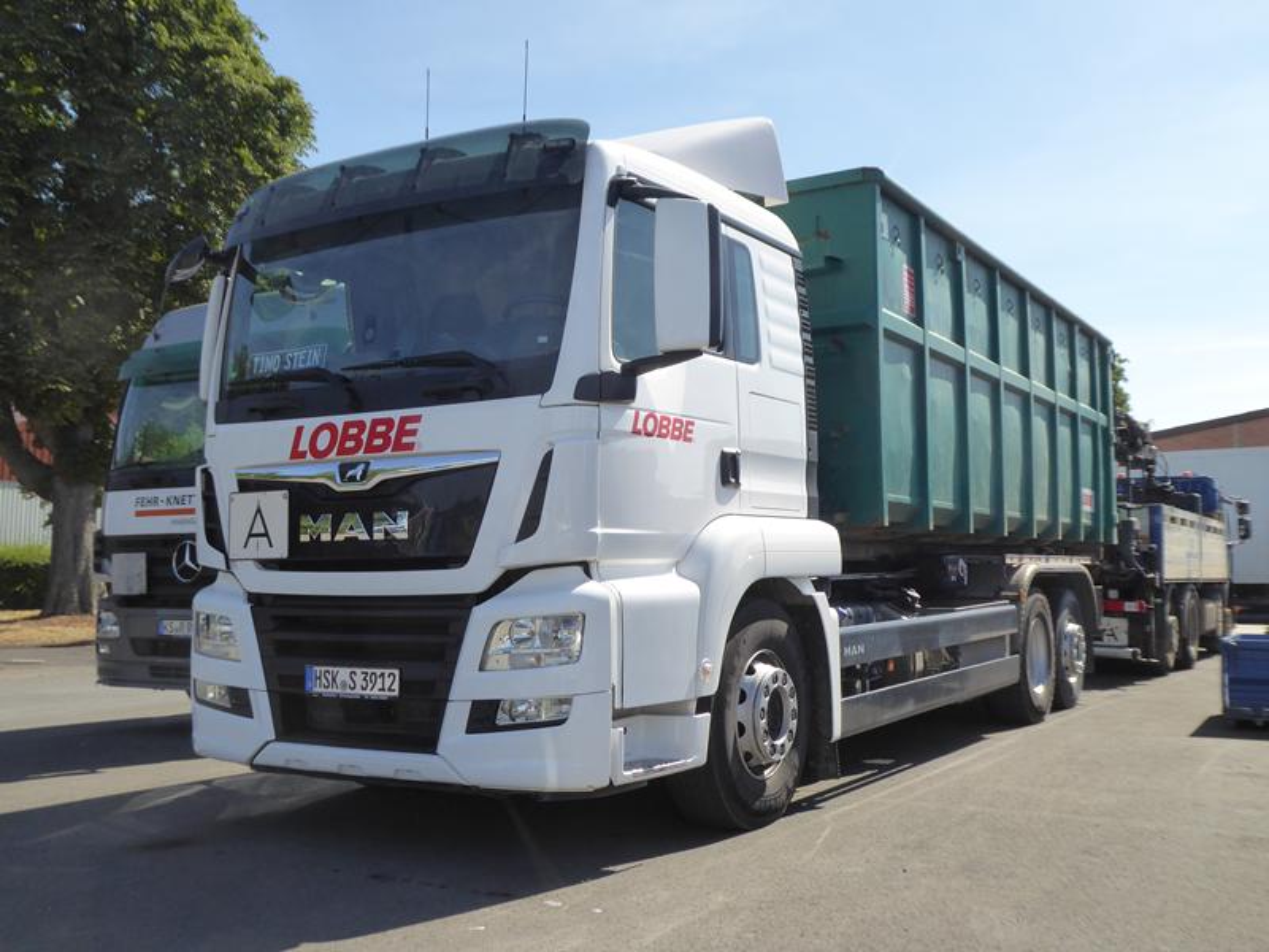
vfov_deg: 42.9
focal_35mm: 33
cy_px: 476
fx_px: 1210
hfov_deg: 55.4
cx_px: 634
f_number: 3.6
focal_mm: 5.8
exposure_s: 1/800
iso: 160
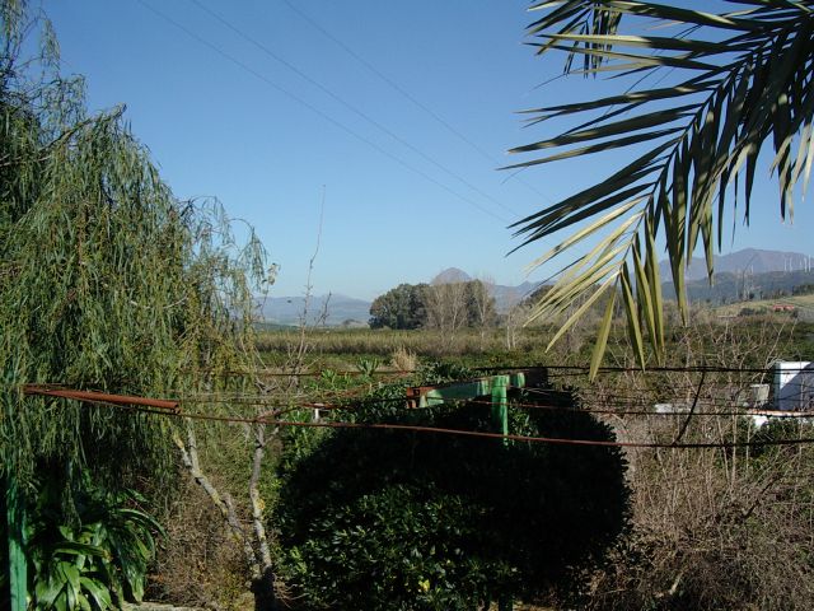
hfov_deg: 49.0
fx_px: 894
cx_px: 407
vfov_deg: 37.7
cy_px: 306
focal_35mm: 38
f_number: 4.8
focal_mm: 5.8
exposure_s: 1/500
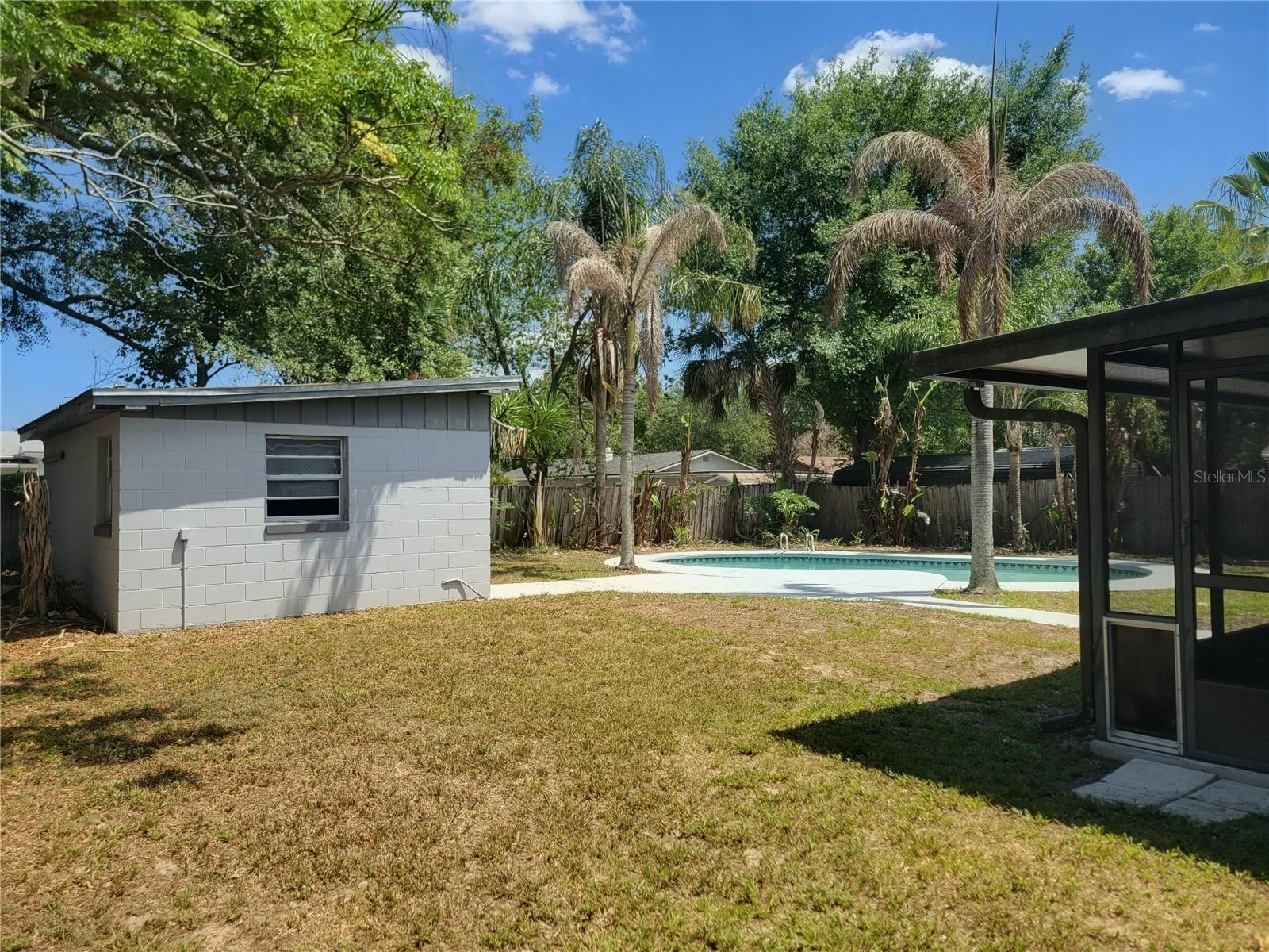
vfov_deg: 53.1
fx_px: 953
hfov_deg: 67.3
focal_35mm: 26
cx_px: 634
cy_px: 476
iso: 40
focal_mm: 5.4
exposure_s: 1/1365
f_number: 1.8
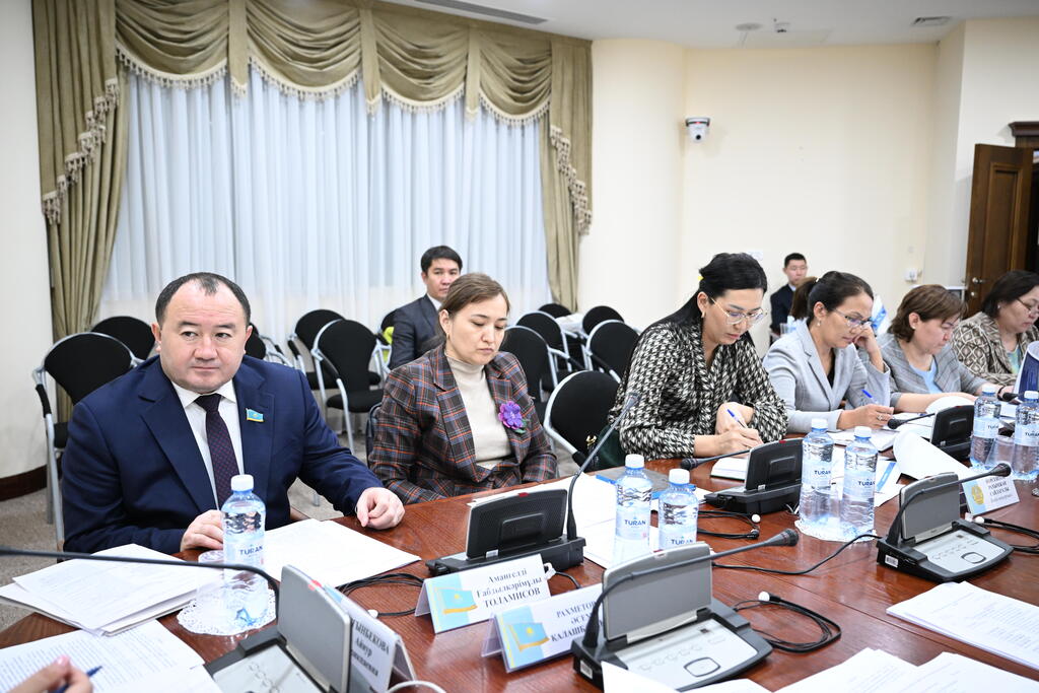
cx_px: 520
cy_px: 346
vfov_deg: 45.0
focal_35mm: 29
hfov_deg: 63.7
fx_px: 837
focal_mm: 29
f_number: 3.5
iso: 2500
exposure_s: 1/160
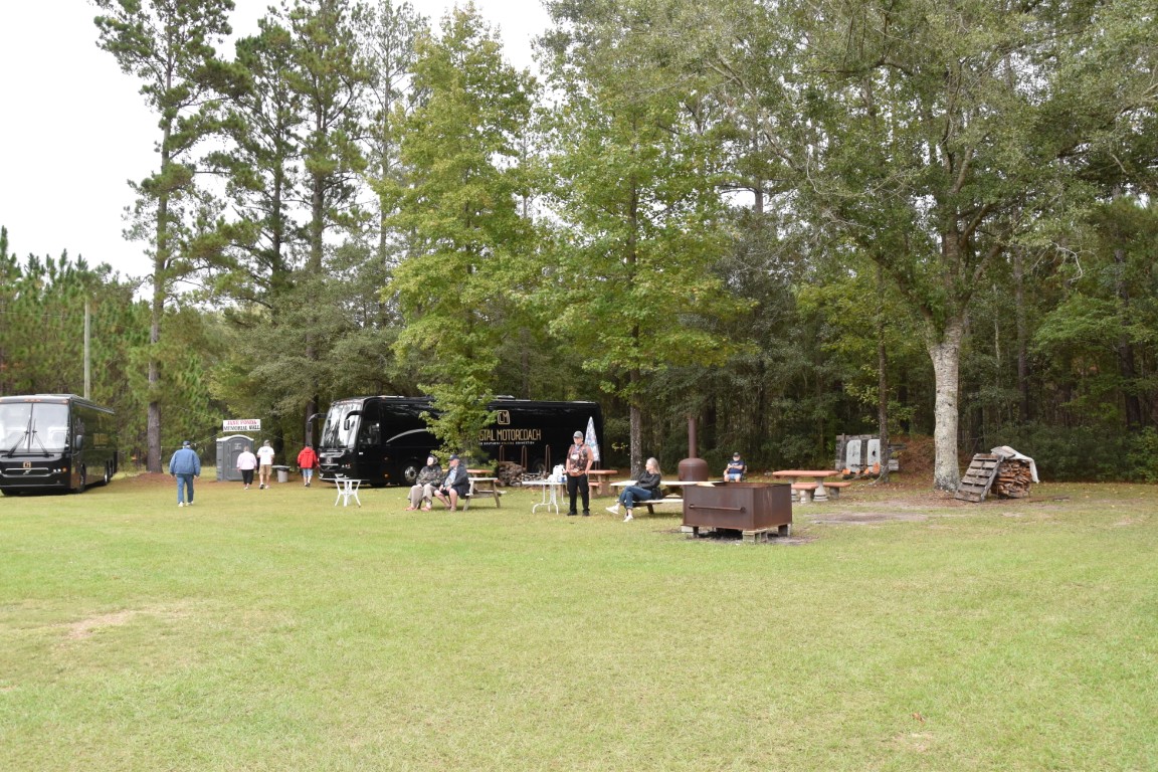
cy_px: 386
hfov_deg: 67.4
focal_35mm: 27
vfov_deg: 47.9
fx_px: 868
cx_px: 579
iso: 400
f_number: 7.1
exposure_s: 1/200
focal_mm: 18
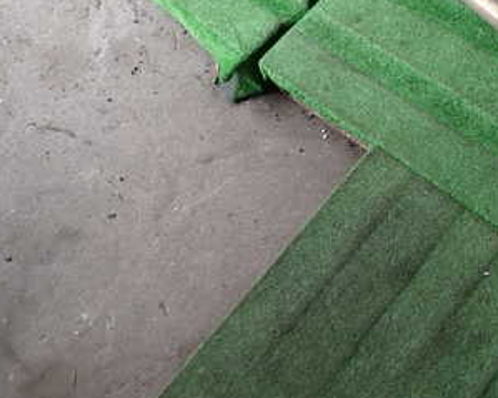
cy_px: 52
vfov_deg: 29.7
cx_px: 458
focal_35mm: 49
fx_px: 722
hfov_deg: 35.6
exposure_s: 1/60
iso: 125
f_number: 2
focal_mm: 4.5
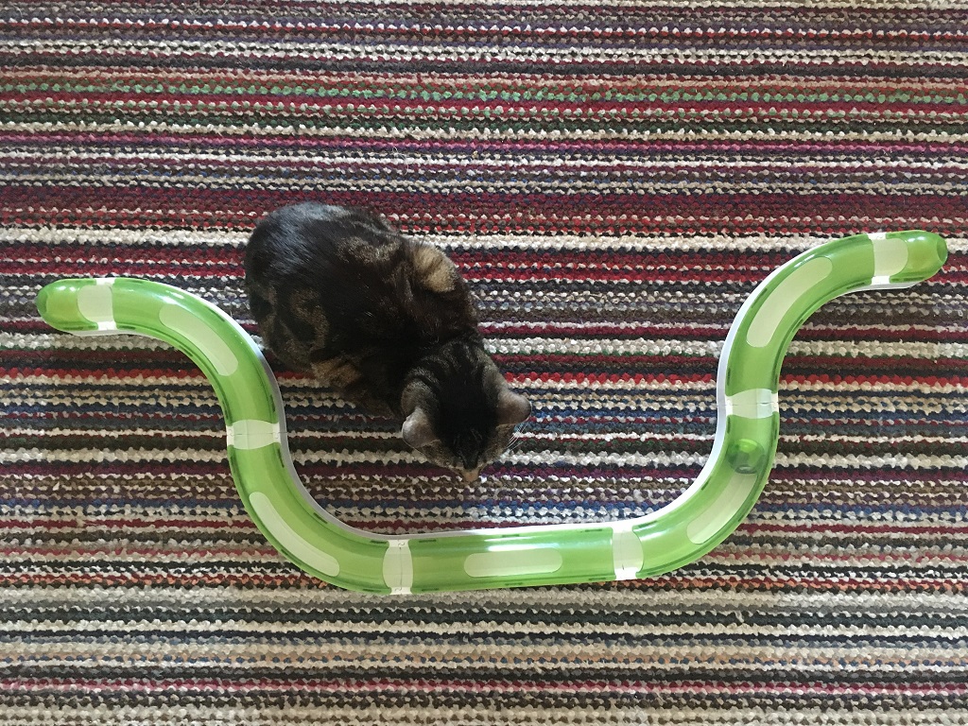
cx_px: 484
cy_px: 363
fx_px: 811
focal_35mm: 29
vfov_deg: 48.2
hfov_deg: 61.7
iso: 500
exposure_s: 1/15
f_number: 2.2
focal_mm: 4.15
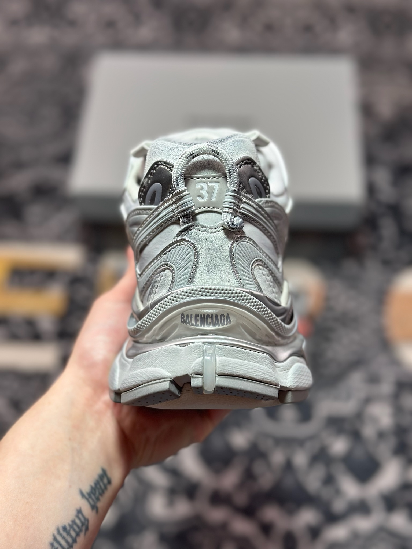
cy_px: 274
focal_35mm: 48
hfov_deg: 30.3
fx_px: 762
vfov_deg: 39.7
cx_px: 206
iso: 80
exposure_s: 1/431
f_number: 1.78
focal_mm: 6.86
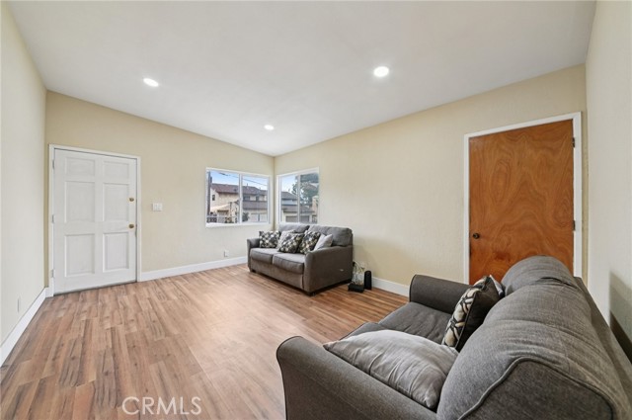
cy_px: 210
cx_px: 316
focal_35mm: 12
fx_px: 210
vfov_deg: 89.8
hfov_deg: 112.7
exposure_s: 1/13
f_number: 8
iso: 250
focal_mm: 12
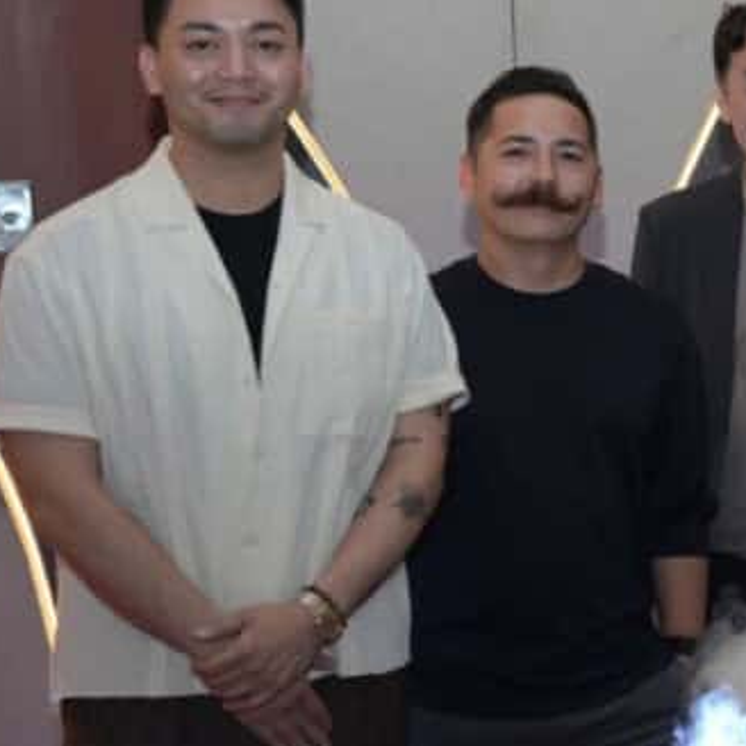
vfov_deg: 18.7
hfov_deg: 17.0
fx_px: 2268
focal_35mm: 93
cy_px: 338
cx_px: 1096
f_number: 2.8
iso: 250
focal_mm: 35
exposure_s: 1/200
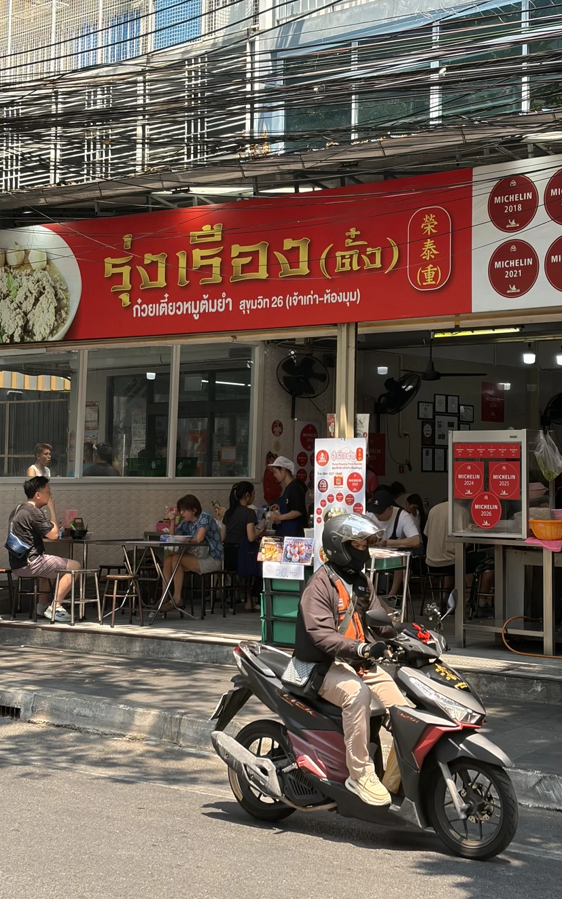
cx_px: 320
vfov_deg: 34.0
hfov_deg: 21.6
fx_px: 1470
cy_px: 458
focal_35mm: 60
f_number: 1.6
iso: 40
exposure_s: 1/747
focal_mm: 5.96
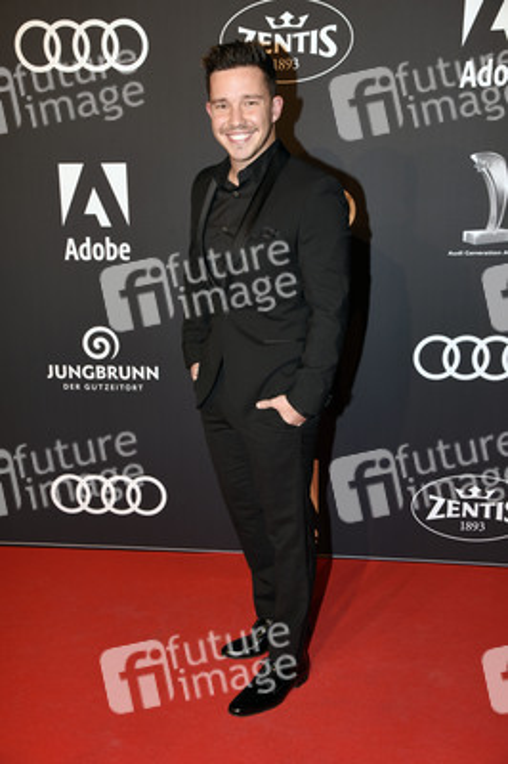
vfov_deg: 48.5
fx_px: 848
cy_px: 382
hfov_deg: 33.3
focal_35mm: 40
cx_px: 254
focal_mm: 40
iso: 800
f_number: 6.3
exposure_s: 1/100
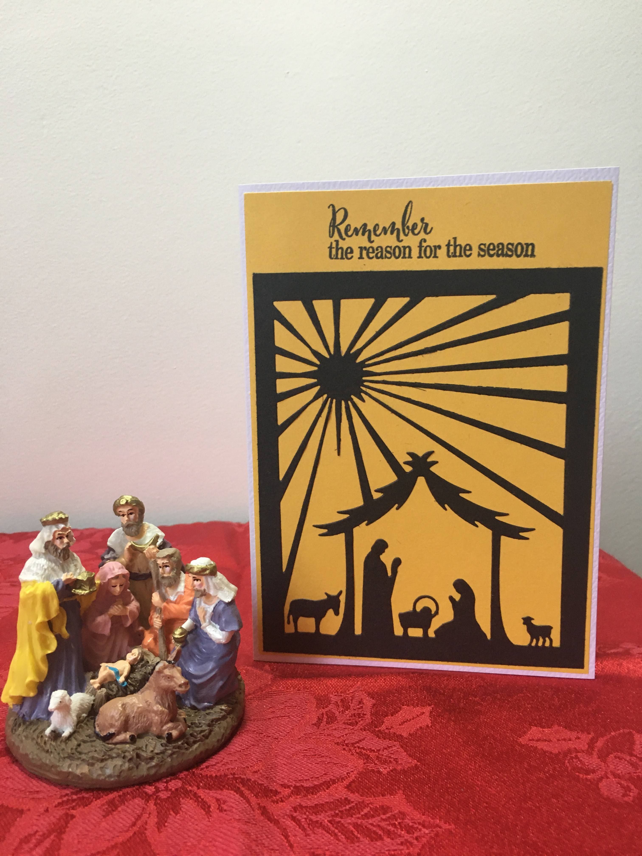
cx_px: 321
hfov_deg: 48.2
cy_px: 428
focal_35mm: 29
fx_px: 717
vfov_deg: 61.7
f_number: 2.2
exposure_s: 1/33
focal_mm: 4.15
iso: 125
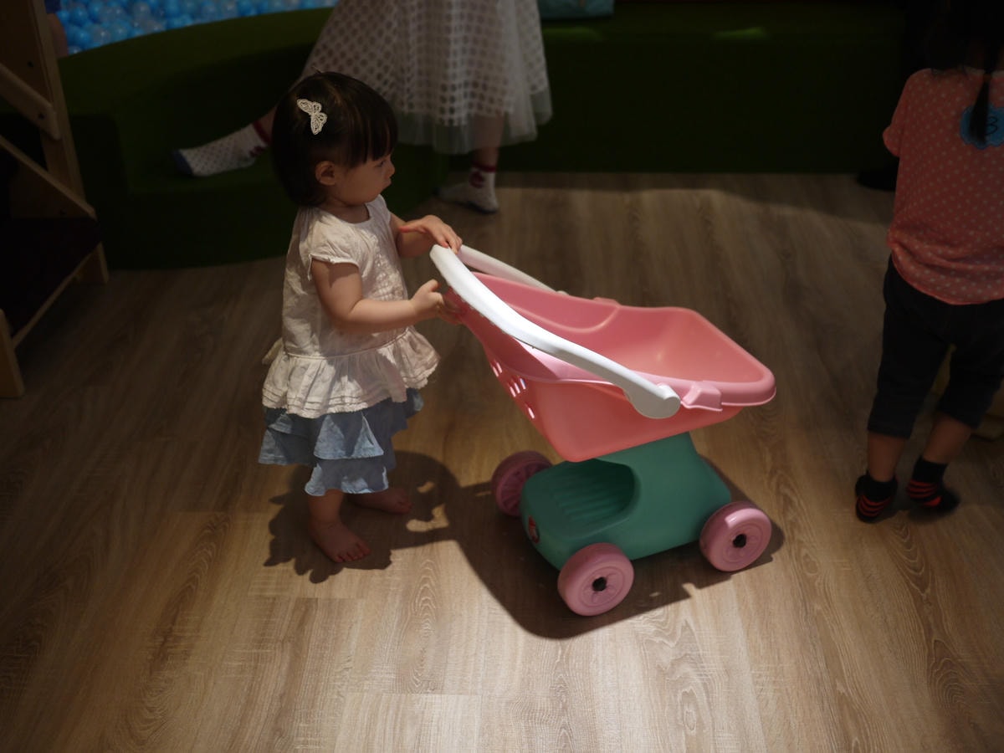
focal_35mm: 40
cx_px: 502
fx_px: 1160
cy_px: 376
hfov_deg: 46.8
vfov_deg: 36.0
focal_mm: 20
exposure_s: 1/80
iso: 160
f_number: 1.7
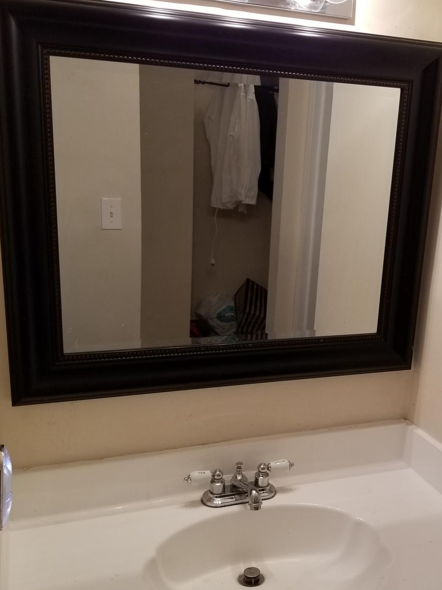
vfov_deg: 49.9
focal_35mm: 37
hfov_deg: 38.3
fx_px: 630
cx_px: 289
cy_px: 343
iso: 100
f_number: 1.7
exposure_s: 1/60
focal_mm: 4.25
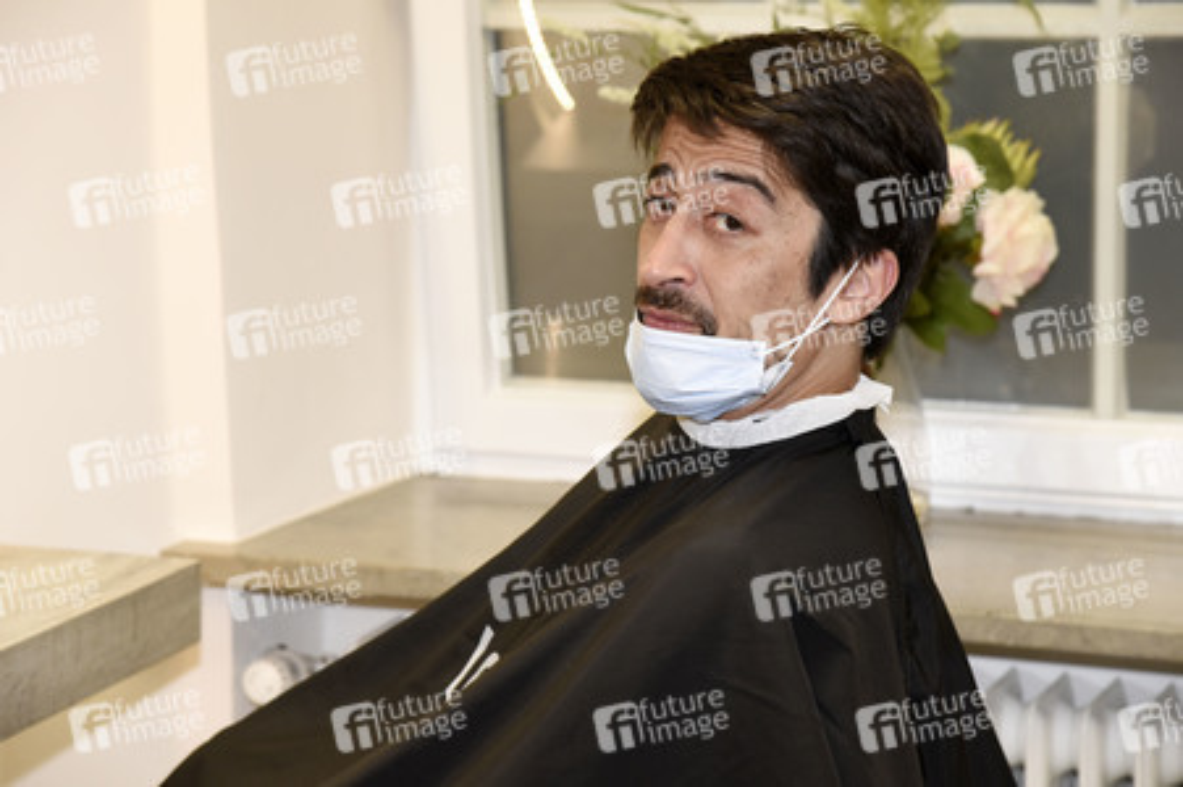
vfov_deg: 11.4
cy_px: 394
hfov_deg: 17.1
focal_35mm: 120
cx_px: 592
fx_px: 3940
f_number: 6.3
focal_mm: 120
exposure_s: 1/125
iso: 1600
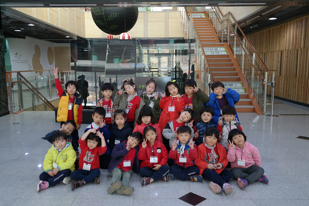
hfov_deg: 61.9
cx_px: 154
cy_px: 103
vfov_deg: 43.6
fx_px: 257
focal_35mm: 30
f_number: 3.5
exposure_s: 1/40
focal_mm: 20
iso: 400
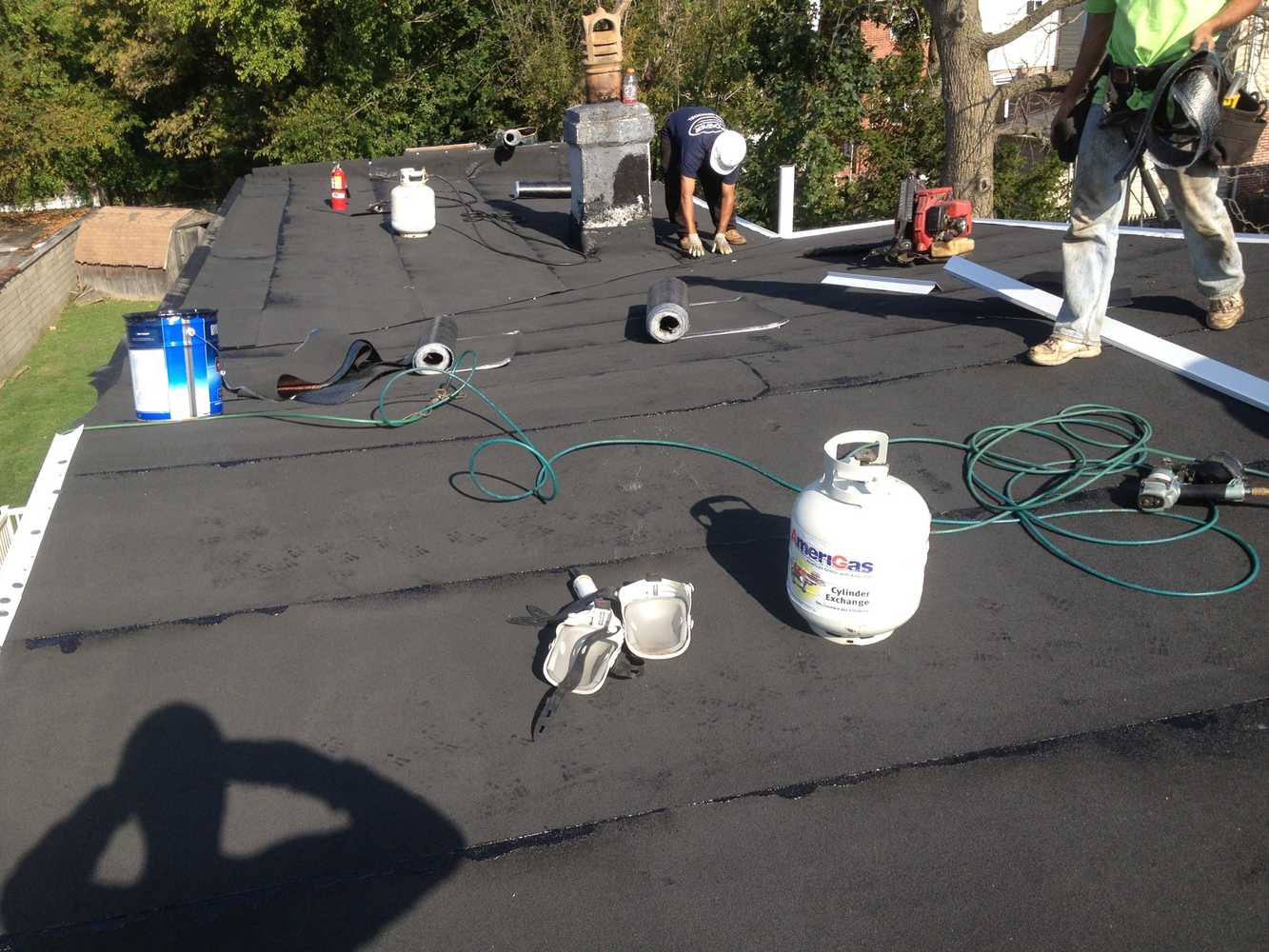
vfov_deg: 40.7
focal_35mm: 35
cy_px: 476
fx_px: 1283
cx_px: 634
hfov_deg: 52.6
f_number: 2.4
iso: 50
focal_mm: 4.28
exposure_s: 1/863
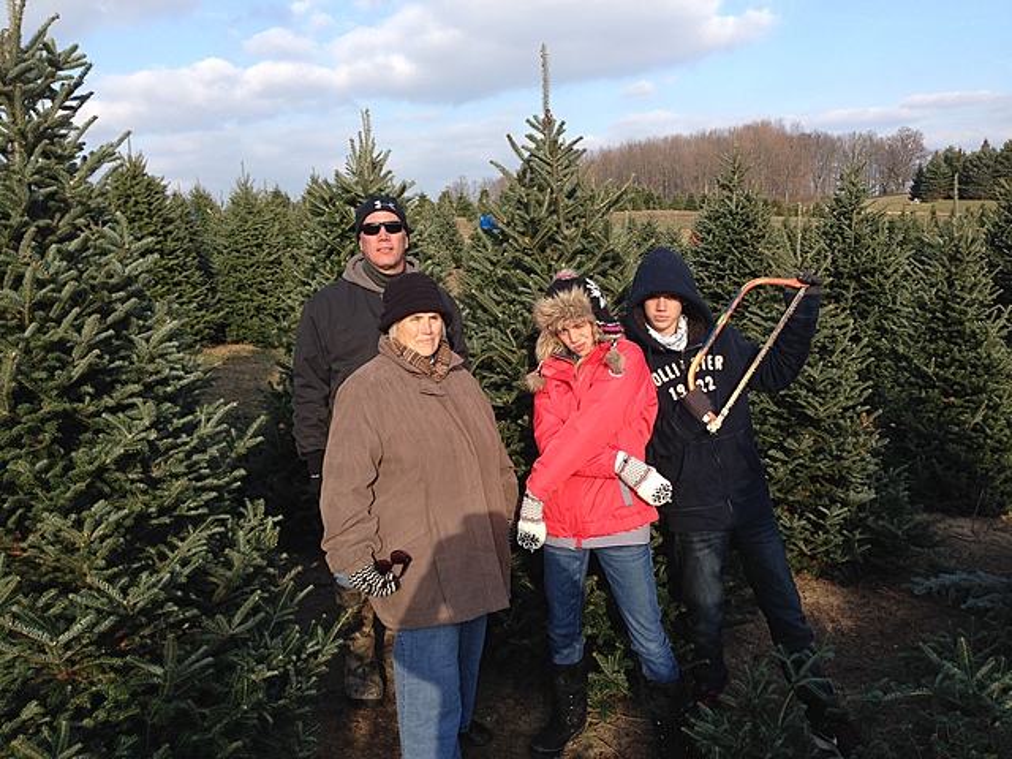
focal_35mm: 33
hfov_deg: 55.4
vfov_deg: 42.9
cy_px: 380
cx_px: 506
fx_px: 965
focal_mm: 4.12
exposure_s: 1/653
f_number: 2.4
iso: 50
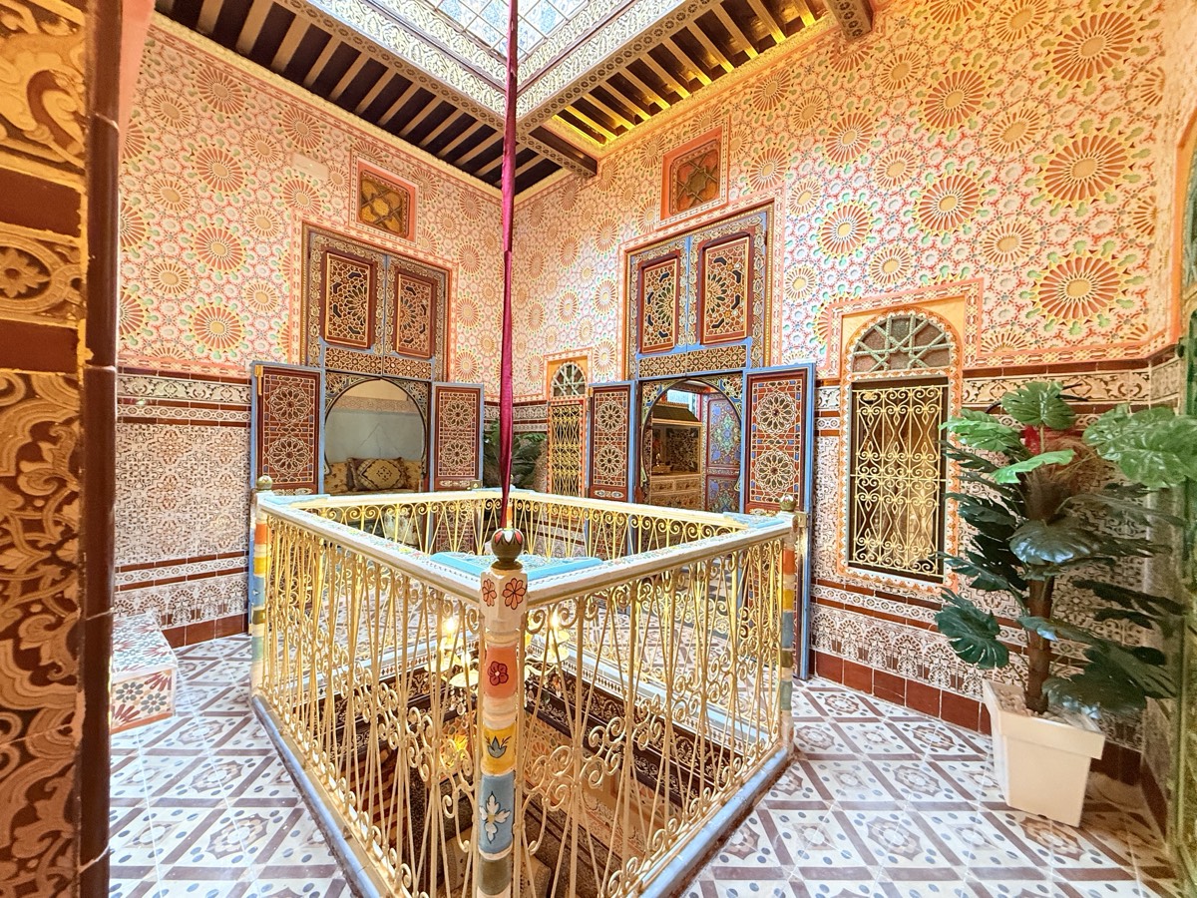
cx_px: 598
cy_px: 449
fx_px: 484
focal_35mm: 14
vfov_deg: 85.7
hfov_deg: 102.1
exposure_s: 1/50
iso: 250
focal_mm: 2.22
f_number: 2.2
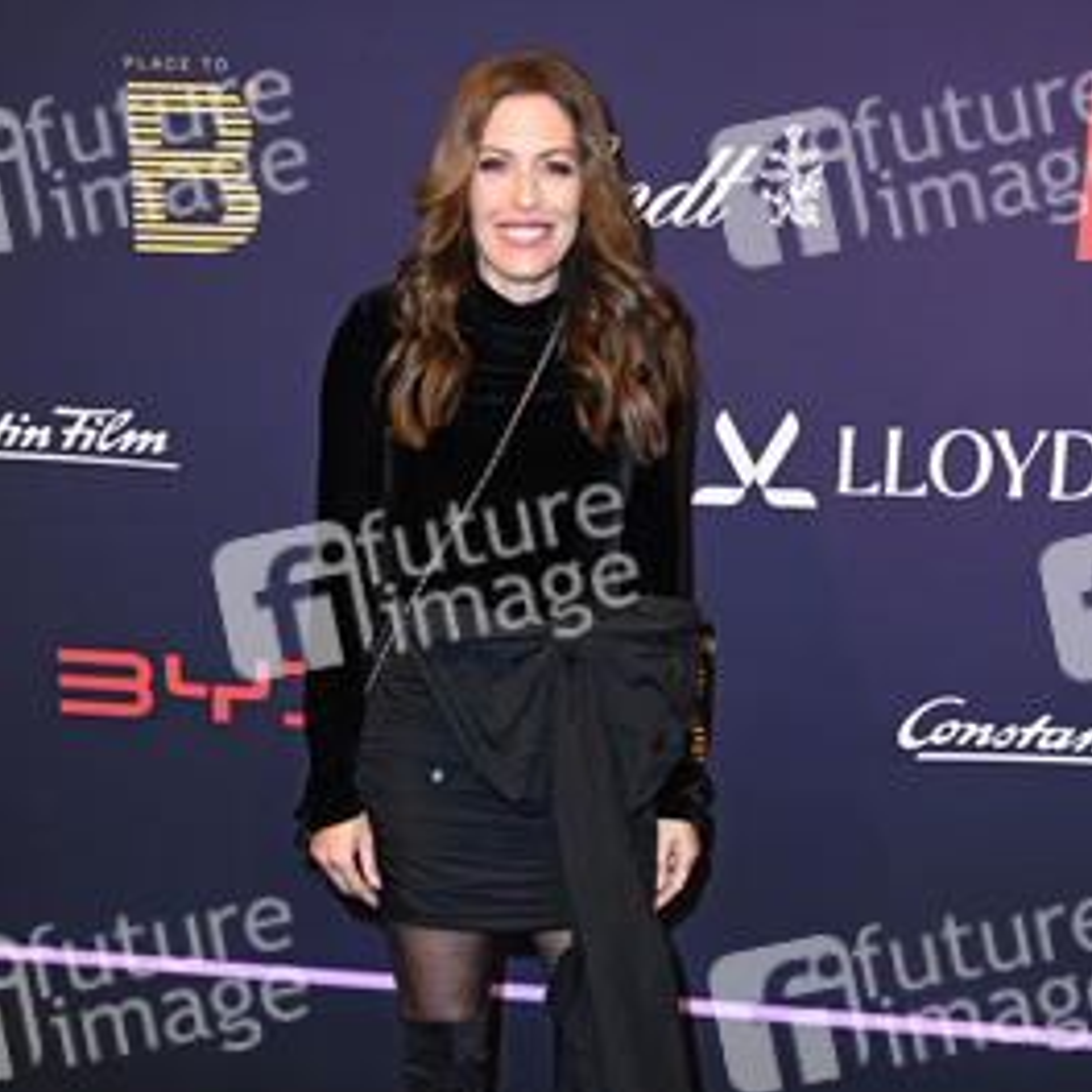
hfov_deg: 29.6
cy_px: 790
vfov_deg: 29.2
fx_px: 2070
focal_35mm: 58
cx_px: 546
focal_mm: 45
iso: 500
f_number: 6.3
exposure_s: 1/250
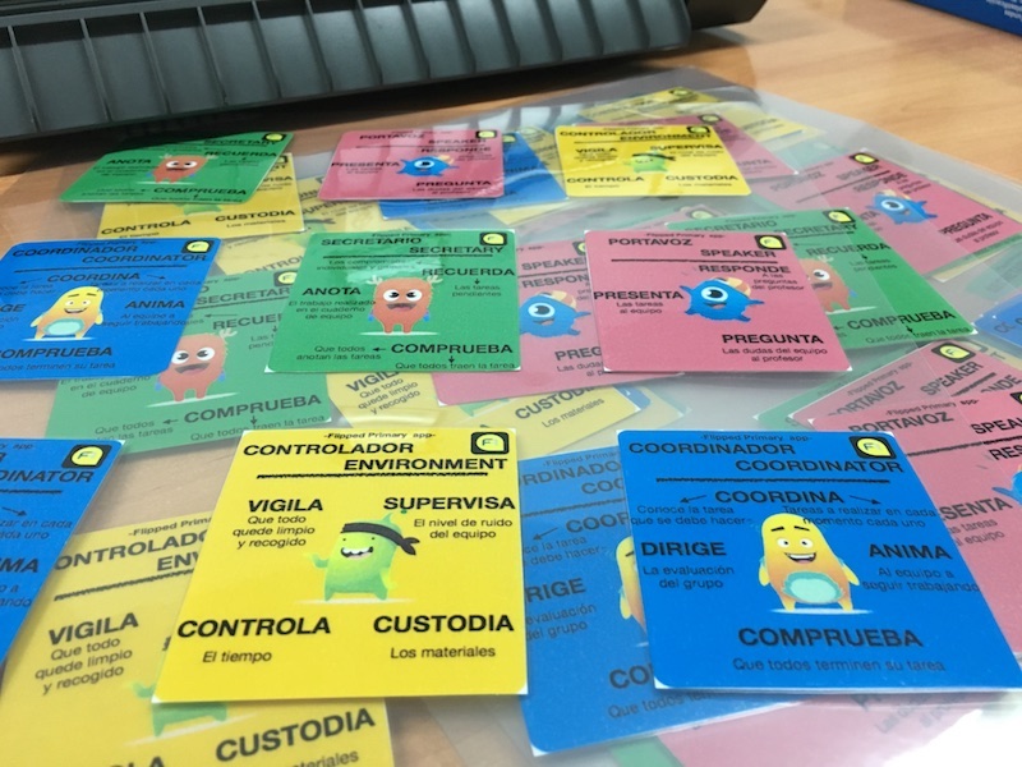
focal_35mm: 29
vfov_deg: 48.2
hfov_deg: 61.7
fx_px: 856
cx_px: 511
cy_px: 384
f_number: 2.2
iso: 160
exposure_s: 1/33
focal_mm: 4.15
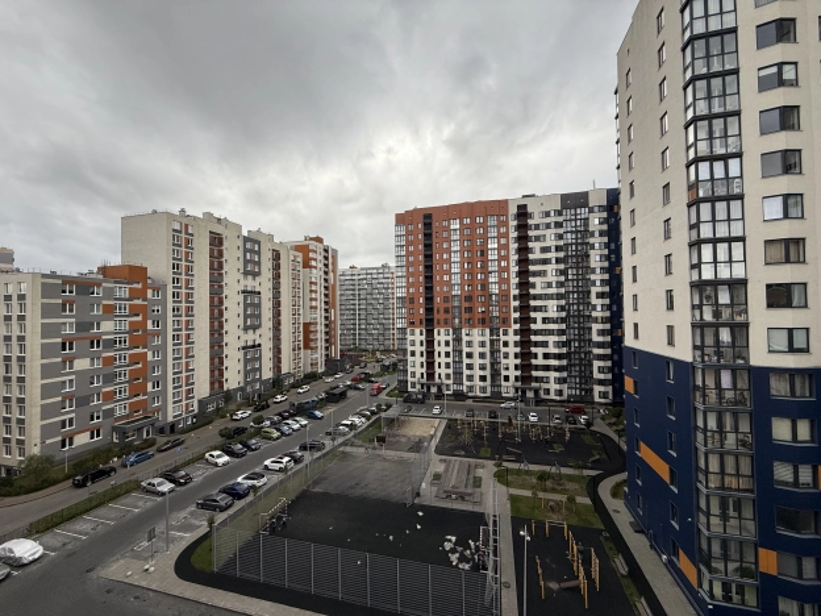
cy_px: 308
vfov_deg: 85.7
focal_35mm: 14
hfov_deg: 102.1
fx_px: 332
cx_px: 410
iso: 64
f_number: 2.2
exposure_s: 1/312
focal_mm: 2.22
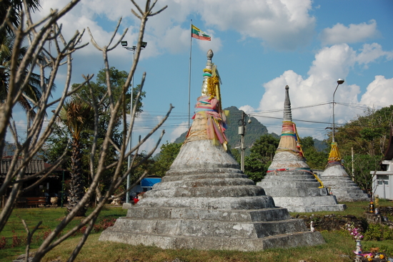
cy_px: 131
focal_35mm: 52
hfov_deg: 37.9
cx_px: 196
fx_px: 573
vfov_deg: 25.7
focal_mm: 35
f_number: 4.5
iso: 200
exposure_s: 1/2000
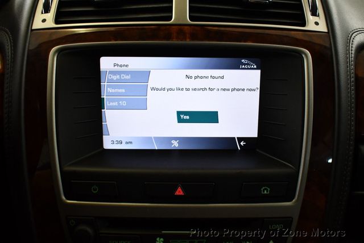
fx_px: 364
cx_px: 182
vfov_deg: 36.9
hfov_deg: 53.1
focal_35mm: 36
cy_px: 122
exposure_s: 1/125
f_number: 3.5
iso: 1400
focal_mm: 18
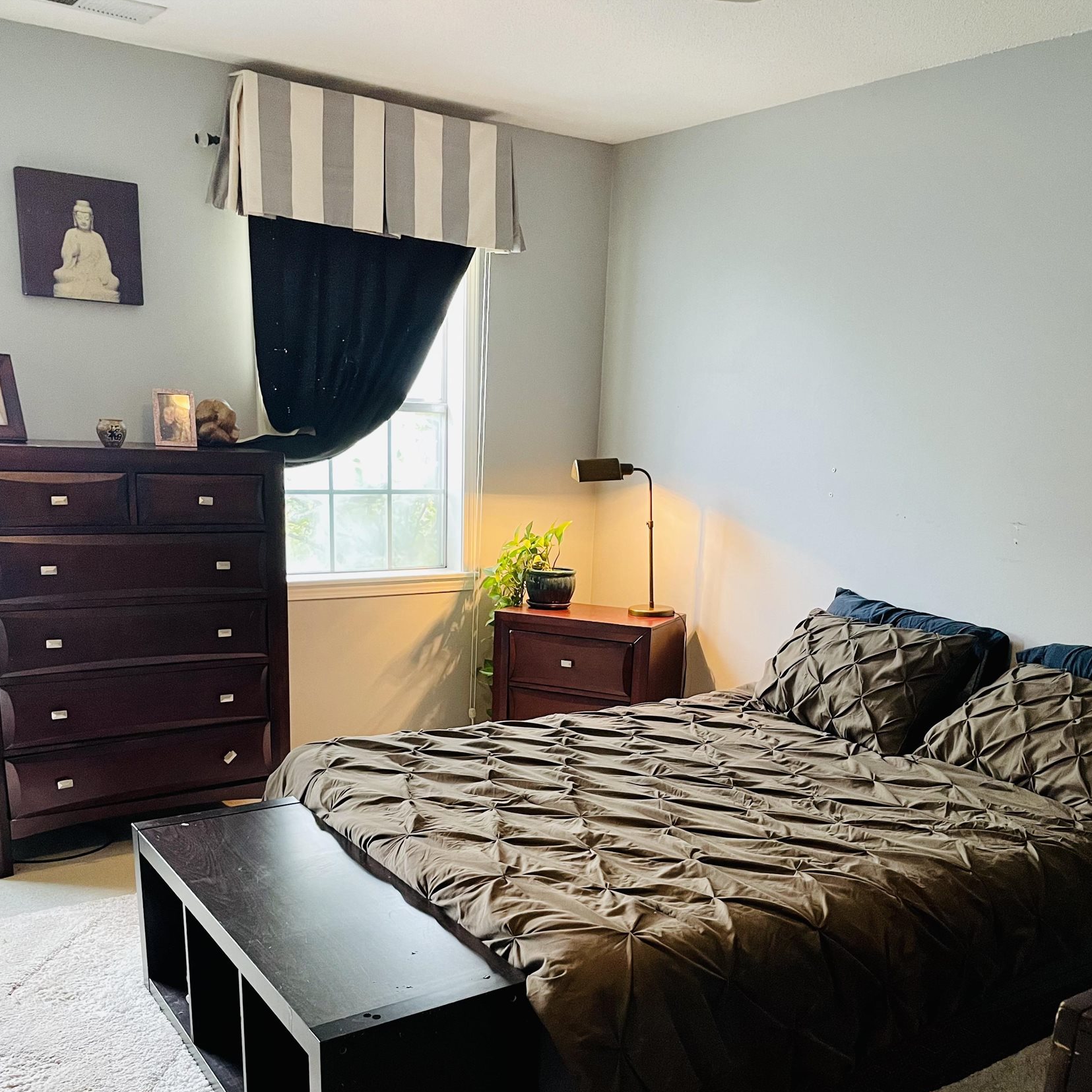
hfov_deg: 51.1
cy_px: 758
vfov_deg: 49.9
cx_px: 538
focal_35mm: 32
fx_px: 1142
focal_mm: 4.2
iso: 400
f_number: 1.6
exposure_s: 1/40
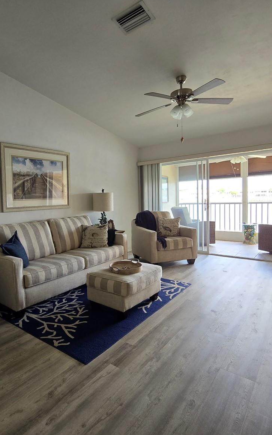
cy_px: 213
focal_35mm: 19
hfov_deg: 61.0
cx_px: 96
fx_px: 225
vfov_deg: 88.0
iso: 125
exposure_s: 1/60
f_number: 2.2
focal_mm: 2.2
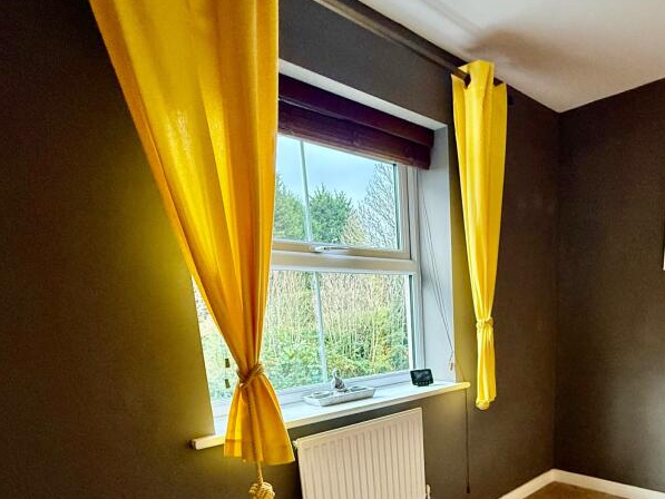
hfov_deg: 69.5
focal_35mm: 24
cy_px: 413
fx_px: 461
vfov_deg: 52.4
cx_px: 444
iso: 400
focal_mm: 2.22
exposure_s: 1/50
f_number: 2.2
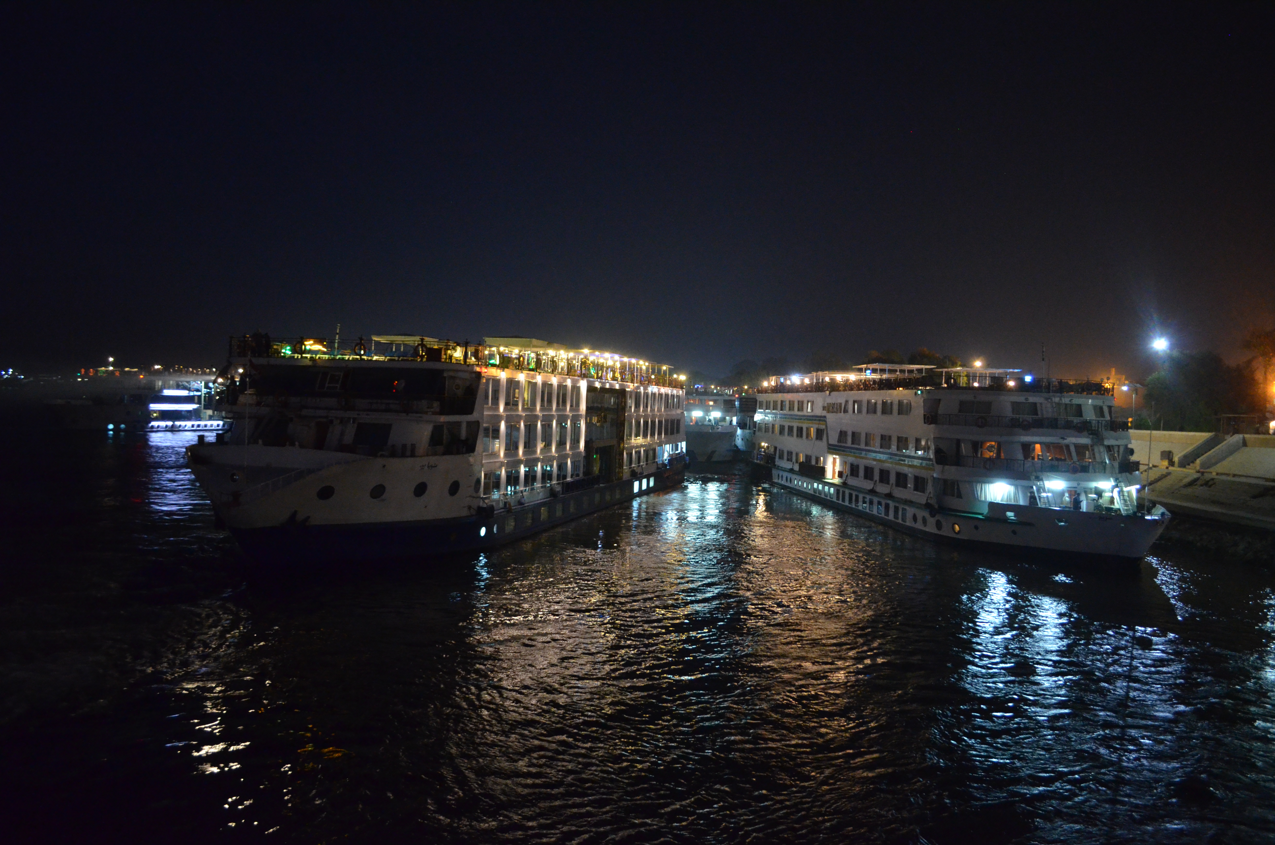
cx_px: 638
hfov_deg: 62.0
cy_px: 422
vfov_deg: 43.4
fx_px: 1060
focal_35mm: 30
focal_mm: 20
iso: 3200
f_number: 3.8
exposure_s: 1/13
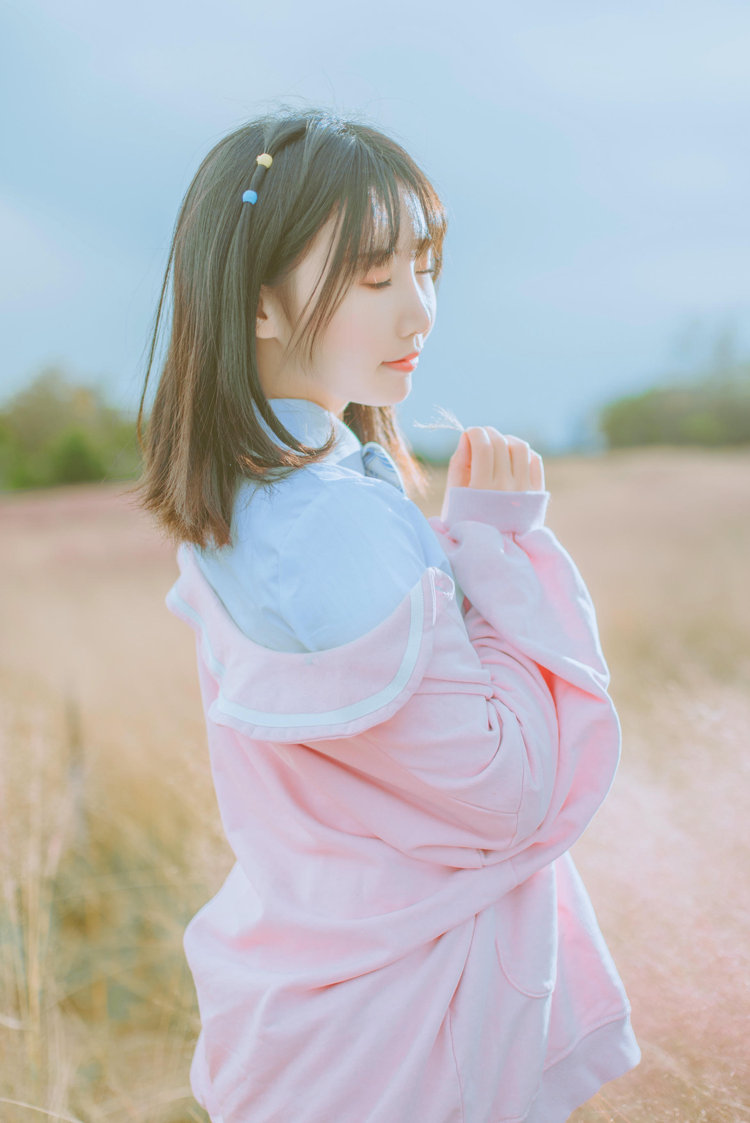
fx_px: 1467
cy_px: 637
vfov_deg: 41.8
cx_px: 405
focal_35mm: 47
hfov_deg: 28.7
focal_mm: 35
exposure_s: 1/3200
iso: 64
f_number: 1.4
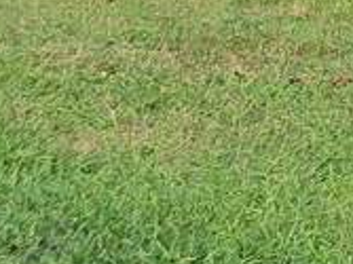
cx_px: 1106
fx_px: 2028
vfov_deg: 6.4
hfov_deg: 8.2
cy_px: -693
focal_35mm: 199
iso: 40
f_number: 1.8
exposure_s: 1/243
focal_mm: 5.4
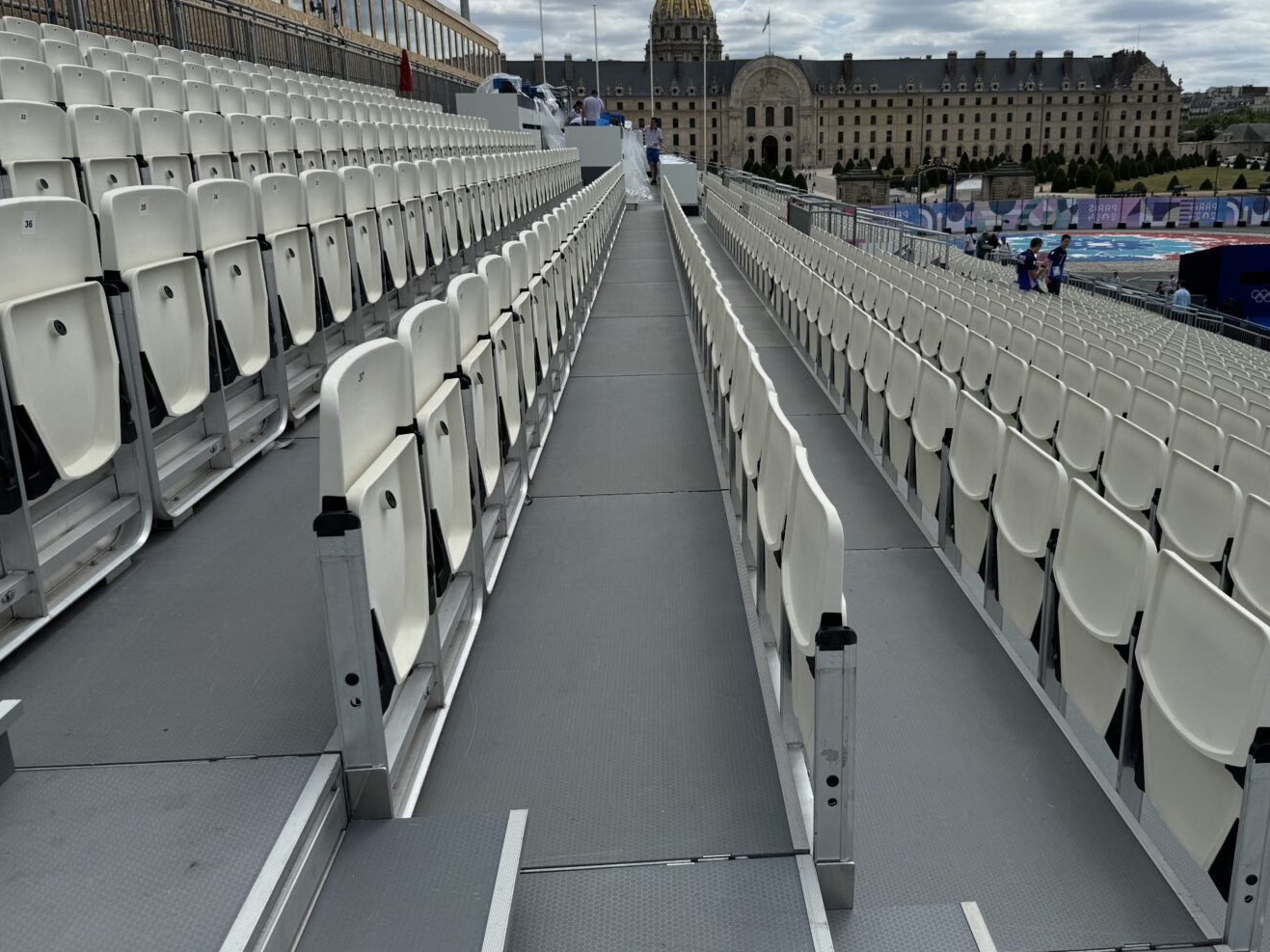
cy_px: 410
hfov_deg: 63.1
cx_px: 730
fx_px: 1027
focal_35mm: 28
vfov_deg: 49.6
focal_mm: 6.76
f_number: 1.78
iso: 80
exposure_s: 1/9009
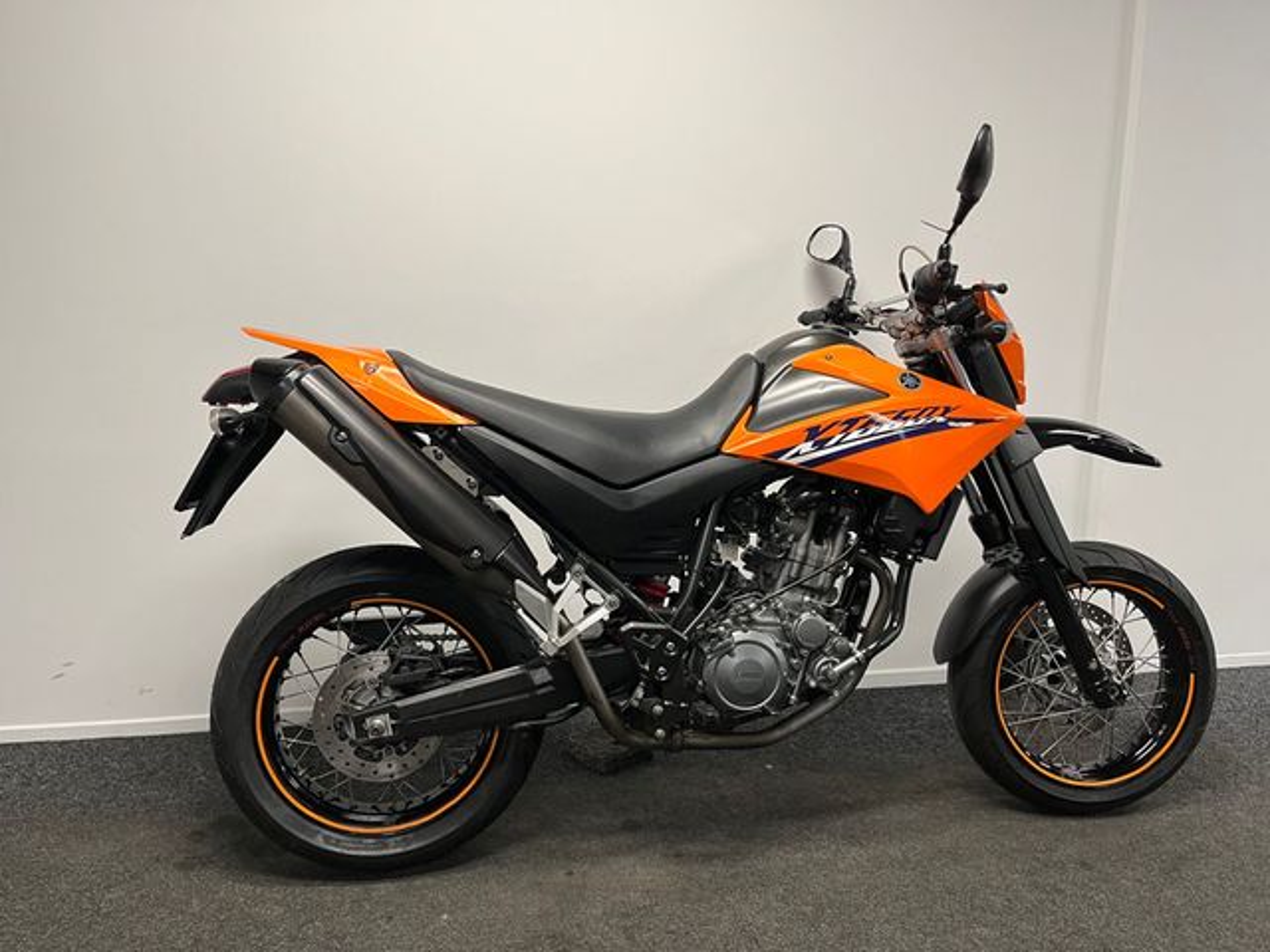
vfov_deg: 53.1
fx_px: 954
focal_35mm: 26
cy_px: 476
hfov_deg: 67.3
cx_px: 635
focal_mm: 5.1
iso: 80
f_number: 1.6
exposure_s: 1/50
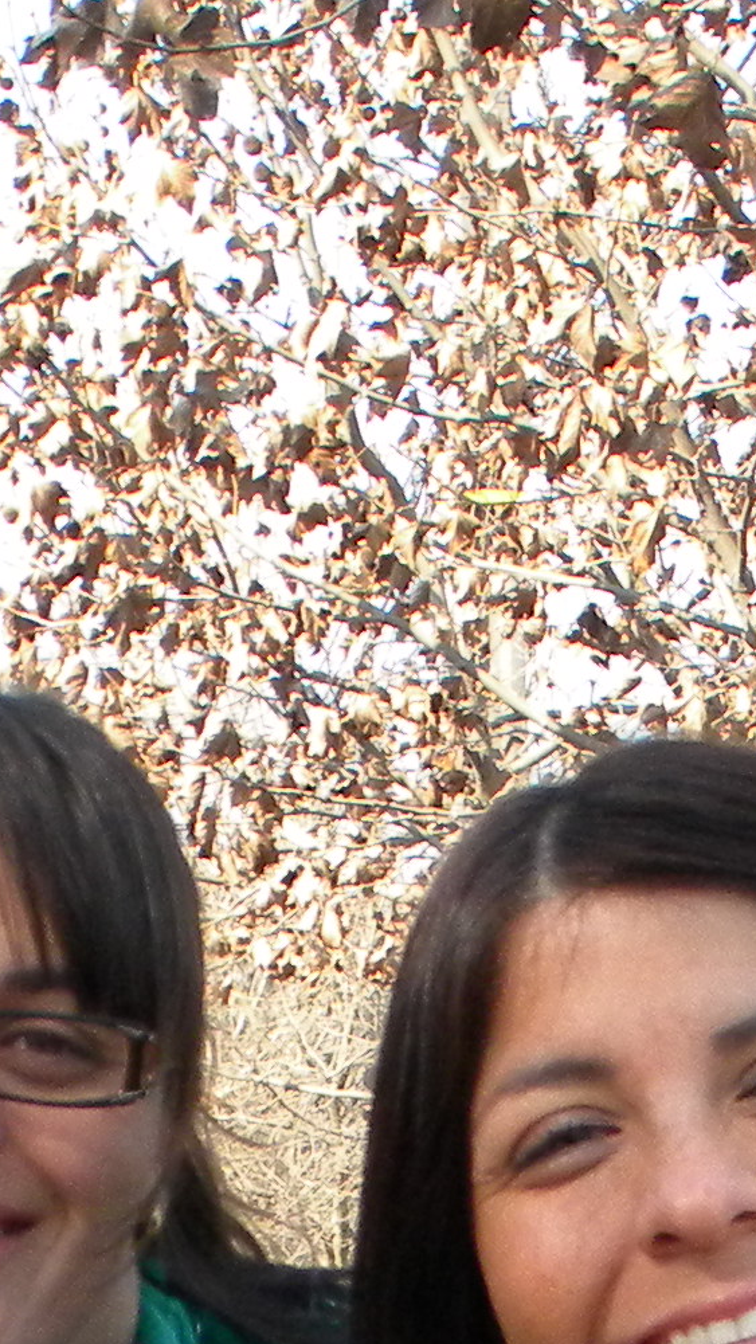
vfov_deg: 14.6
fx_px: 5097
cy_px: 1500
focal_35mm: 143
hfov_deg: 8.5
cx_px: 129
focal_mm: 6.4
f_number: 3.7
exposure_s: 1/500
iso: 196
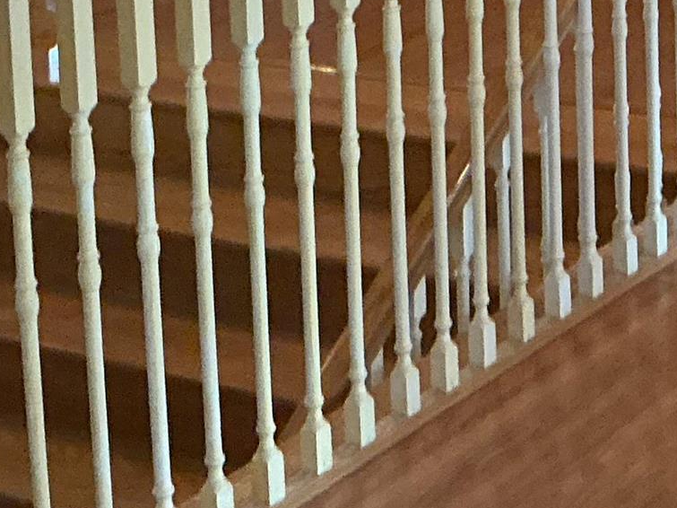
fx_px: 2307
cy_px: -355
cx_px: 983
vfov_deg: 11.8
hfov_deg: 15.5
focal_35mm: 118
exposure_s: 1/60
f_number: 1.8
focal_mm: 3
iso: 200
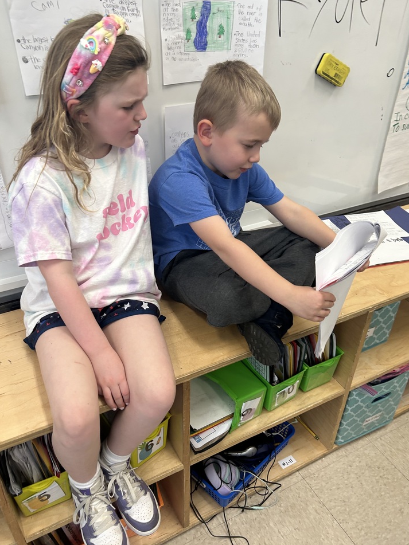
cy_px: 281
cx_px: 204
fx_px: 441
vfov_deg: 63.4
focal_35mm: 28
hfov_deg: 49.7
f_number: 1.5
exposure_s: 1/60
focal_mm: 5.7
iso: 100
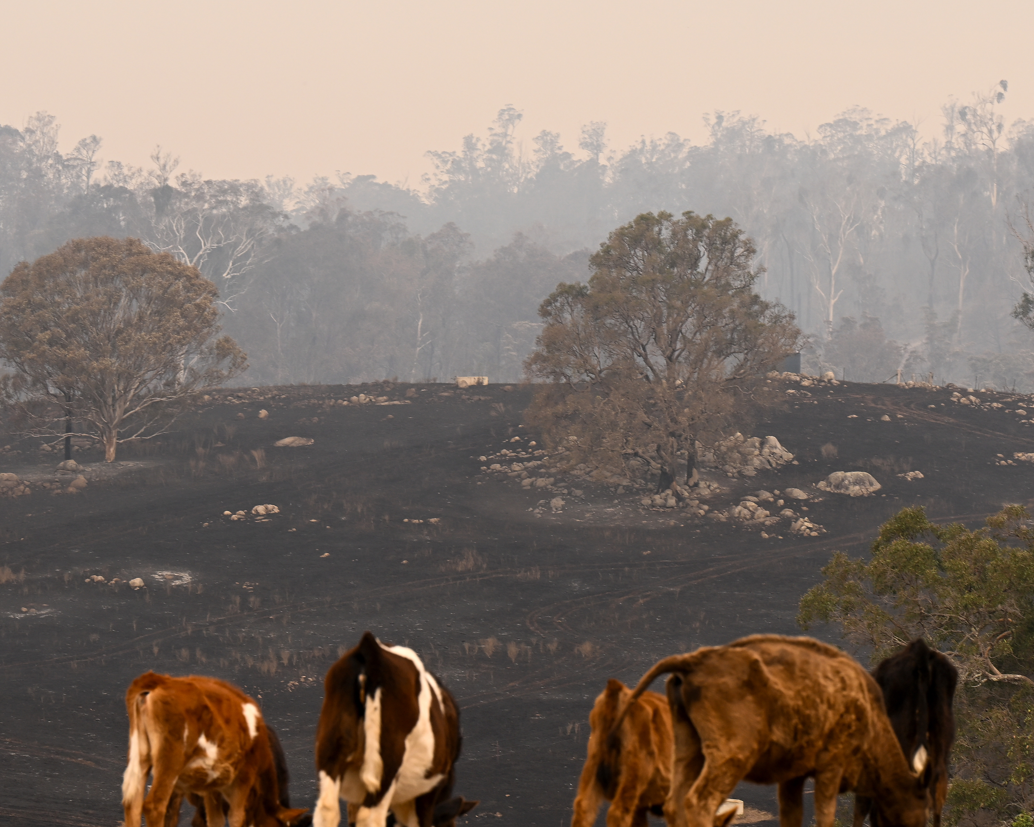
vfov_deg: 9.4
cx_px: 384
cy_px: 448
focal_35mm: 165
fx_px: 5049
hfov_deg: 11.7
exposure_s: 1/250
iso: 200
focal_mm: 115
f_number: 7.1
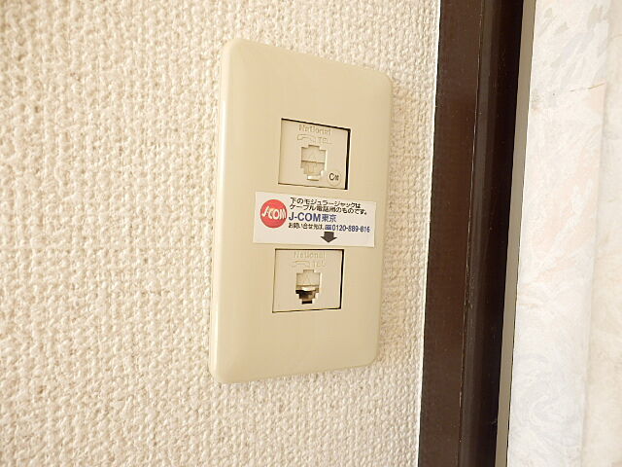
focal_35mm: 24
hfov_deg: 71.6
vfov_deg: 56.8
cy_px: 234
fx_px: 431
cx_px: 311
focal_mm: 4.2
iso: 80
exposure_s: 1/40
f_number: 3
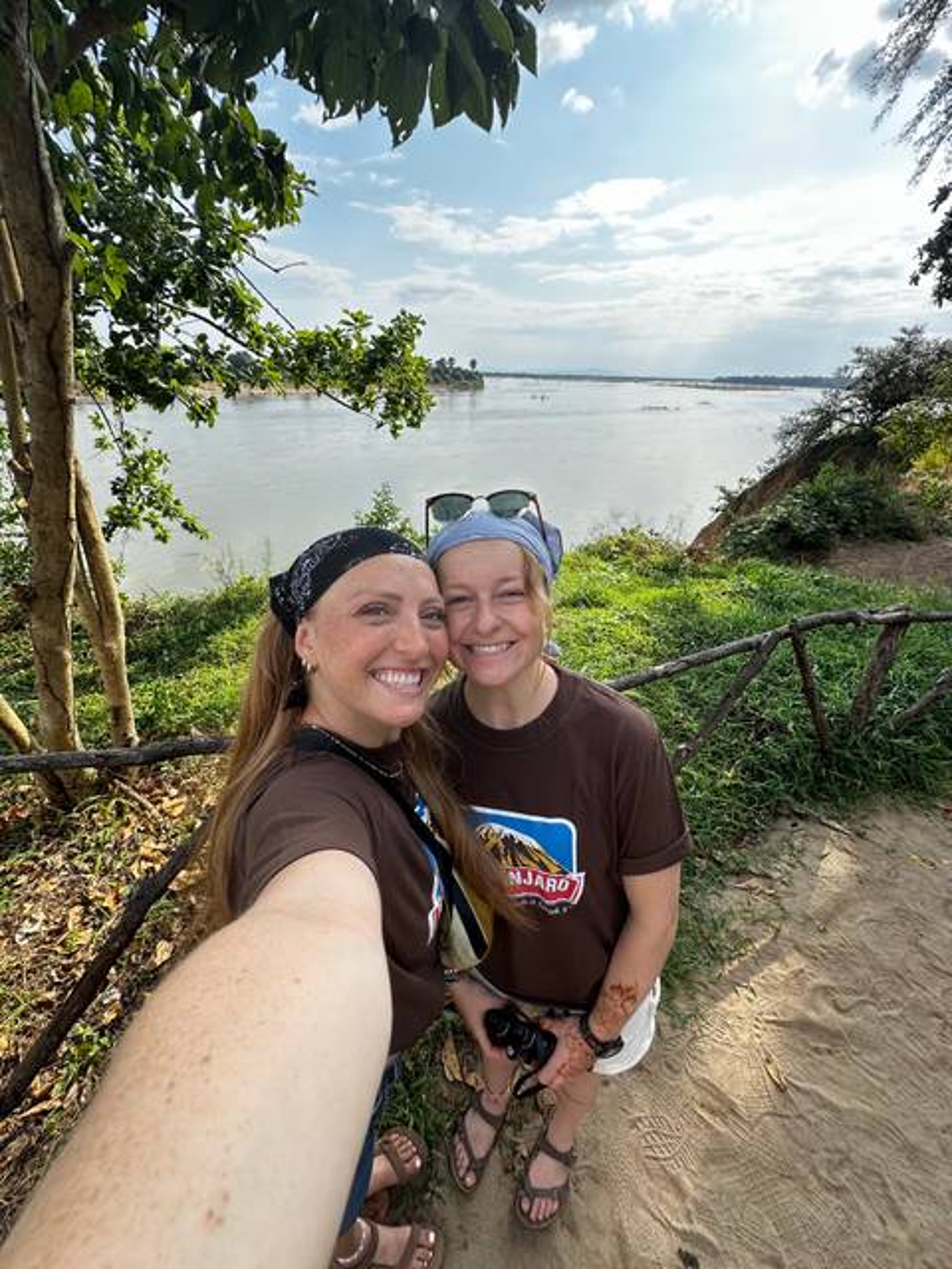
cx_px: 476
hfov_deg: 85.7
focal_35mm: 14
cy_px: 634
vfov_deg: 102.1
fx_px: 513
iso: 40
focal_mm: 2.22
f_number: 2.2
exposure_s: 1/581
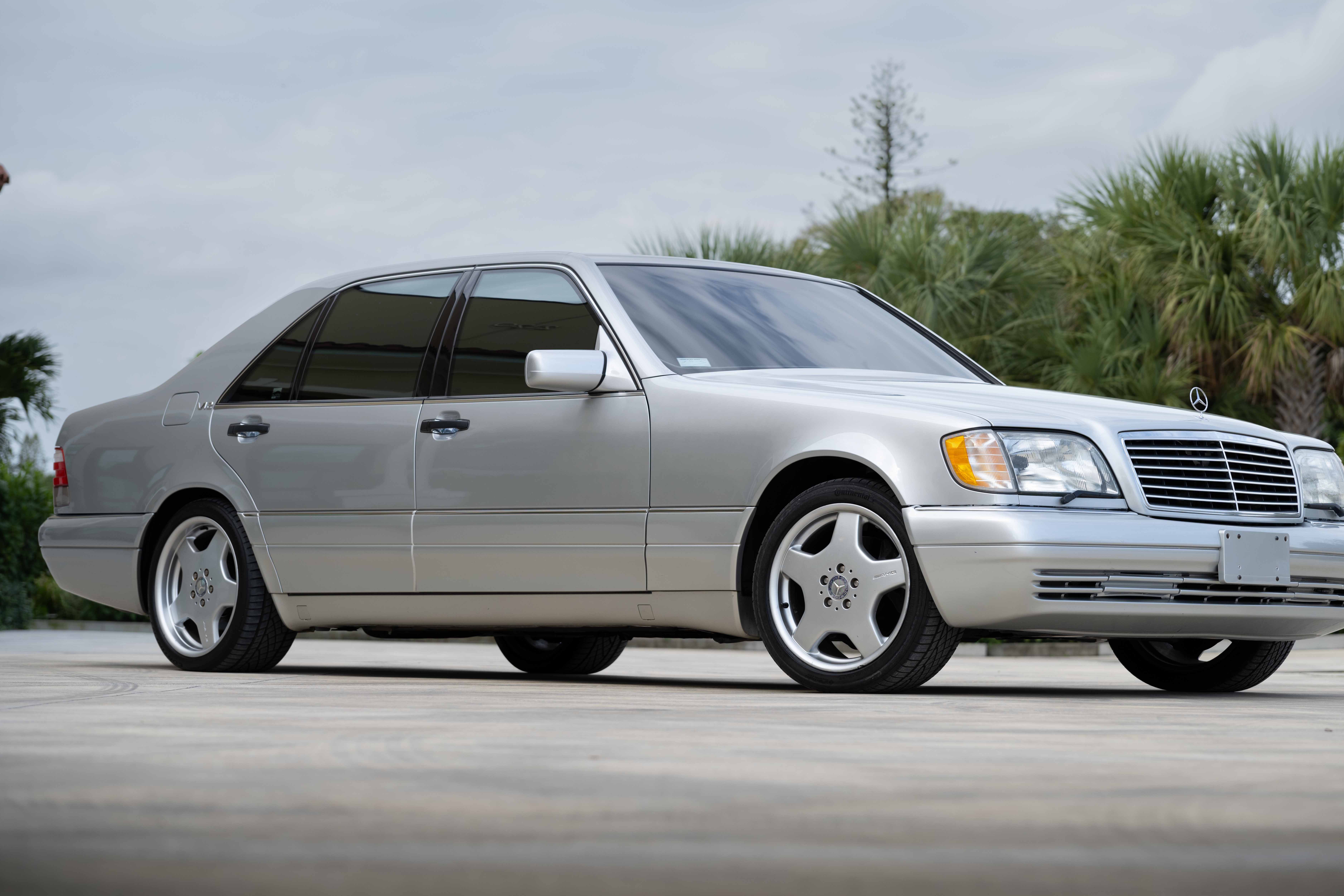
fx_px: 3509
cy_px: 424
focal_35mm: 94
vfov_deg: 14.6
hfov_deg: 21.7
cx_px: 726
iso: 100
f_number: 4.5
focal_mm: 86
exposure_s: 1/250
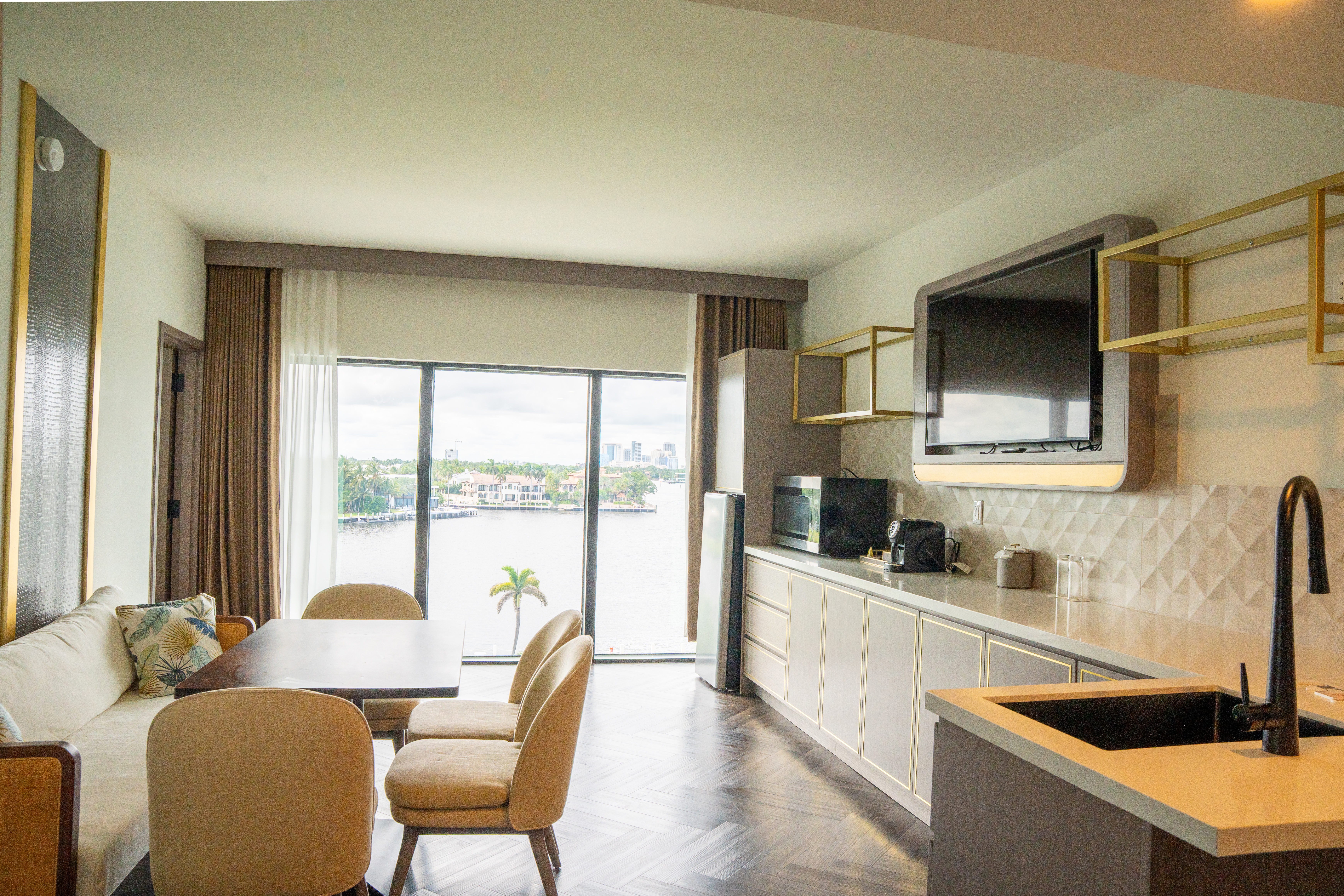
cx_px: 672
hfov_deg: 73.7
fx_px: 896
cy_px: 448
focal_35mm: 24
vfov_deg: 53.1
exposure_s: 1/125
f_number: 10
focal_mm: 24
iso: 160
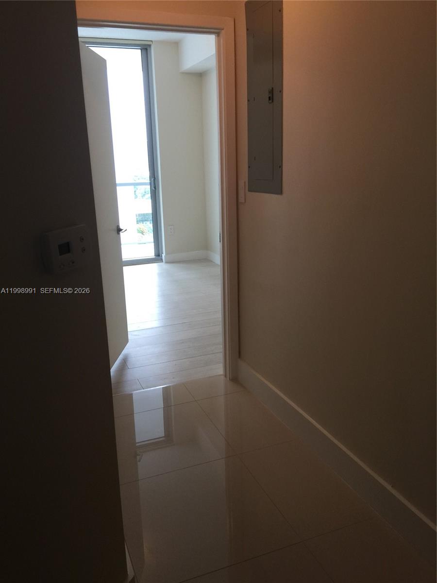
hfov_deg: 48.2
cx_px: 218
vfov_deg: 61.7
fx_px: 488
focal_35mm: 29
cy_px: 292
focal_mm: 4.15
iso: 32
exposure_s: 1/30
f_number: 2.2
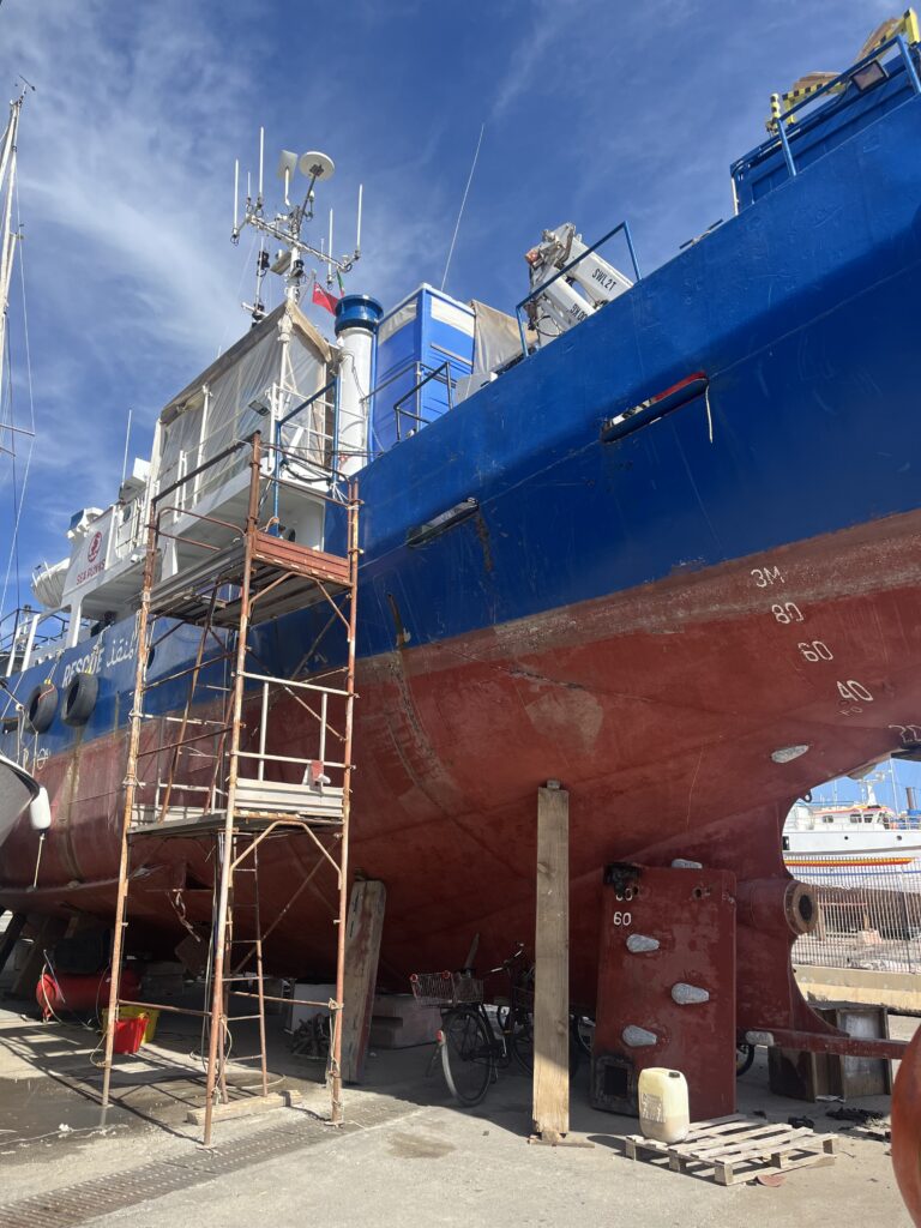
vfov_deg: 67.3
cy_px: 614
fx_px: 922
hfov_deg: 53.1
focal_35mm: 26
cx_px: 460
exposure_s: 1/2222
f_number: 1.6
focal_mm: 5.1
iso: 50
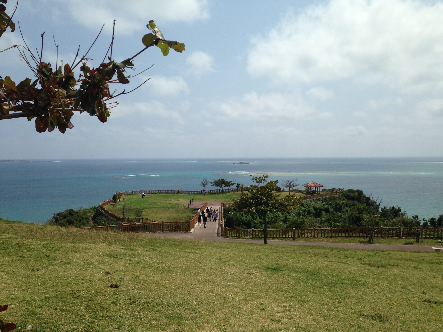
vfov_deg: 42.9
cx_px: 222
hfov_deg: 55.4
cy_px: 166
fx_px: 422
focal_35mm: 33
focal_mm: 4.12
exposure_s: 1/3195
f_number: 2.4
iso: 50
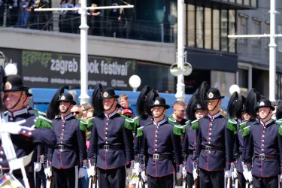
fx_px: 2428
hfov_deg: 6.6
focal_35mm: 310
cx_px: 156
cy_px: 188
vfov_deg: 4.4
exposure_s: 1/1250
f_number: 2.8
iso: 200
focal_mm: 102.2
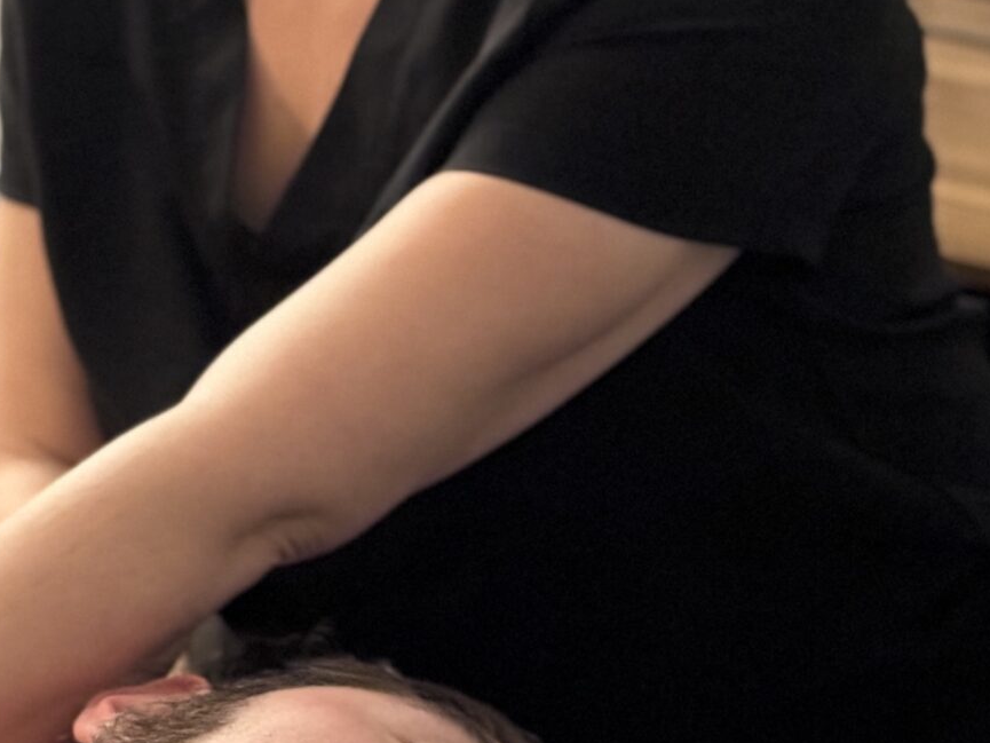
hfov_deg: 13.7
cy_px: 153
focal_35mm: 142
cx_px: -49
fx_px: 4062
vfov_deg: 10.4
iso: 640
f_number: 1.78
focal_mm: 6.76
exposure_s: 1/24
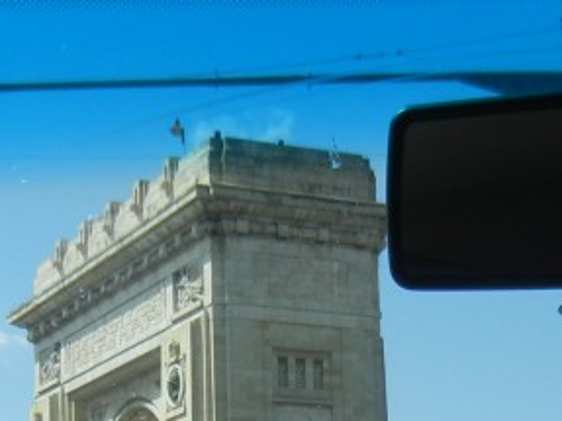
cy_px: 578
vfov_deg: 13.2
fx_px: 1736
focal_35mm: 107
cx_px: 210
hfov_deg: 18.4
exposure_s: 1/378
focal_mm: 5.4
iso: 160
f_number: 7
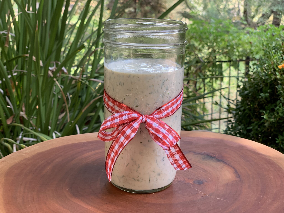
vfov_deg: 28.0
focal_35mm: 52
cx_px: 142
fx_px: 427
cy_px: 106
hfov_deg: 36.8
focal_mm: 6
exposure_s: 1/122
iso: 40
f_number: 2.4
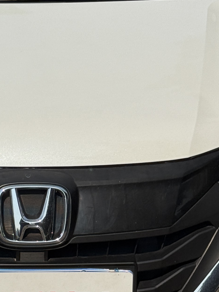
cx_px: 22
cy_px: 167
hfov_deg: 9.5
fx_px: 1308
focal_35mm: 155
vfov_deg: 12.7
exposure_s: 1/7874
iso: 64
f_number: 1.78
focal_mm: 6.76
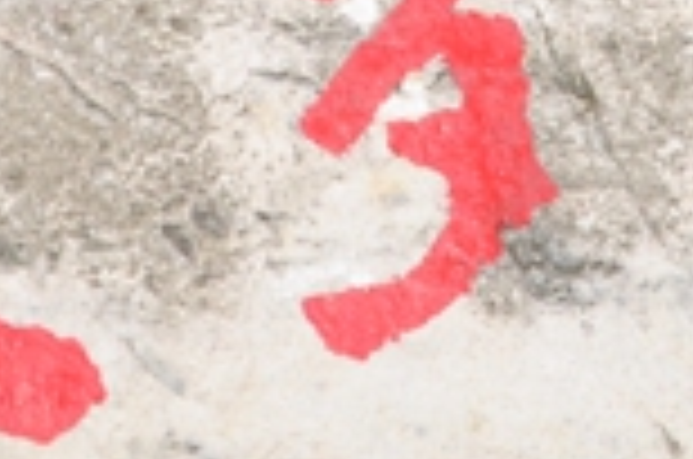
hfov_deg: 6.1
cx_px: 504
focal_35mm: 340
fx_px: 6531
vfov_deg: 3.9
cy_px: -1040
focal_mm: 34
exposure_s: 1/640
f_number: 6.3
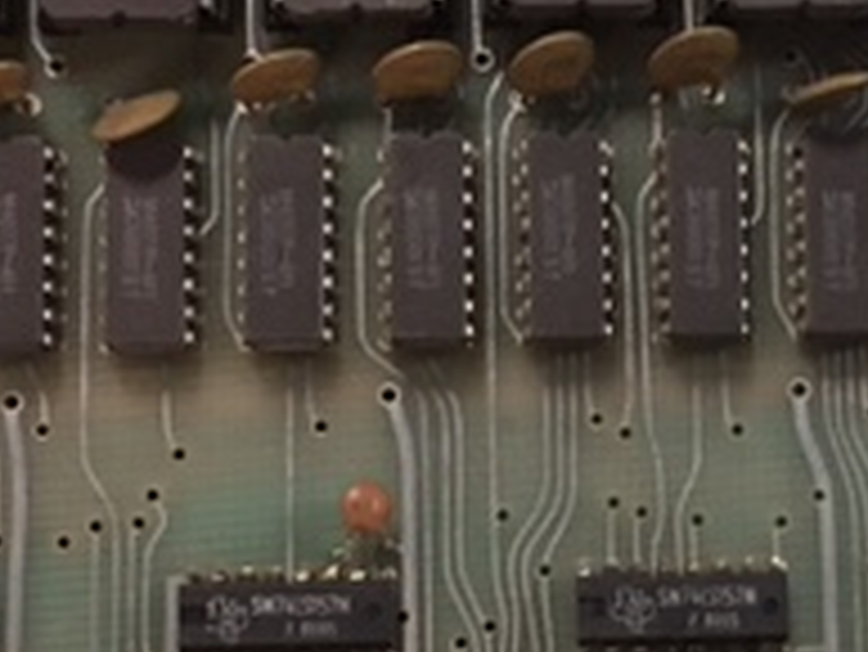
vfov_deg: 15.4
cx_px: 666
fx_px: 2409
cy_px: 459
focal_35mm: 96
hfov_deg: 20.3
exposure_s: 1/17
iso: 400
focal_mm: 4.15
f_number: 2.2
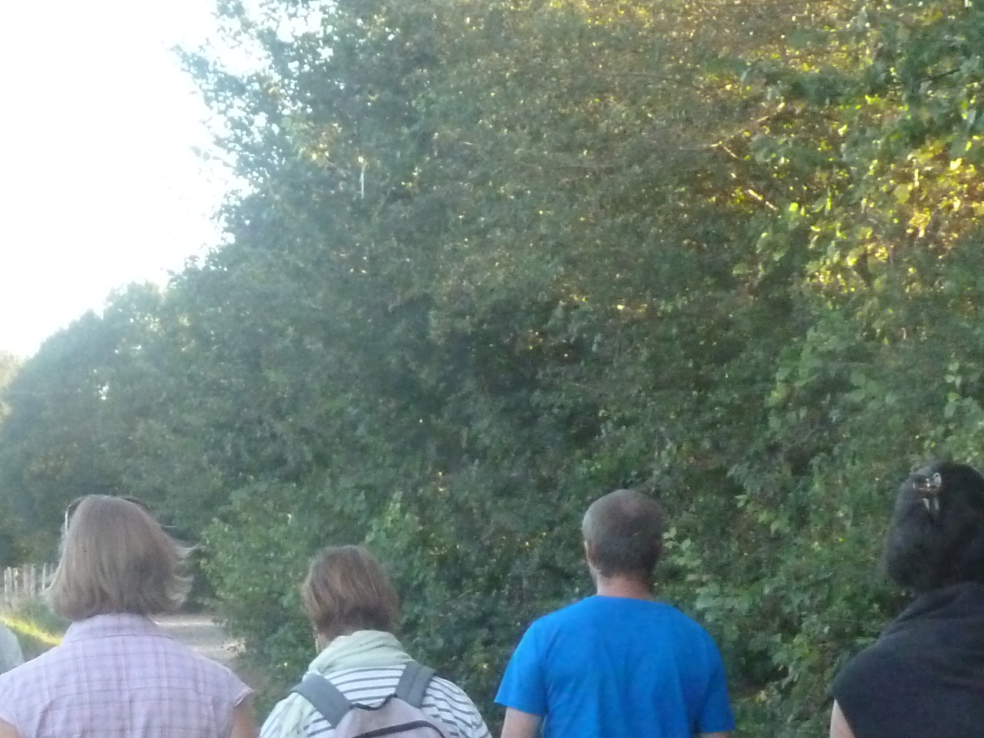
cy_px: 790
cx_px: 171
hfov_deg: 18.5
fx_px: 2985
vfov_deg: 13.8
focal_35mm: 105
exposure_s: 1/200
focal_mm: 7.3
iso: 800
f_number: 3.7
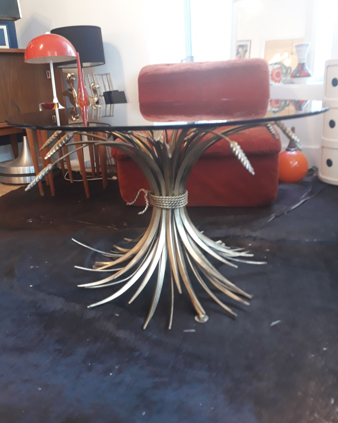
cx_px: 171
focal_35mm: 29
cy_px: 194
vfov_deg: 60.4
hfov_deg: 50.0
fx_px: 363
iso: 200
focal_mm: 3.71
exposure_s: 1/25
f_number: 1.7
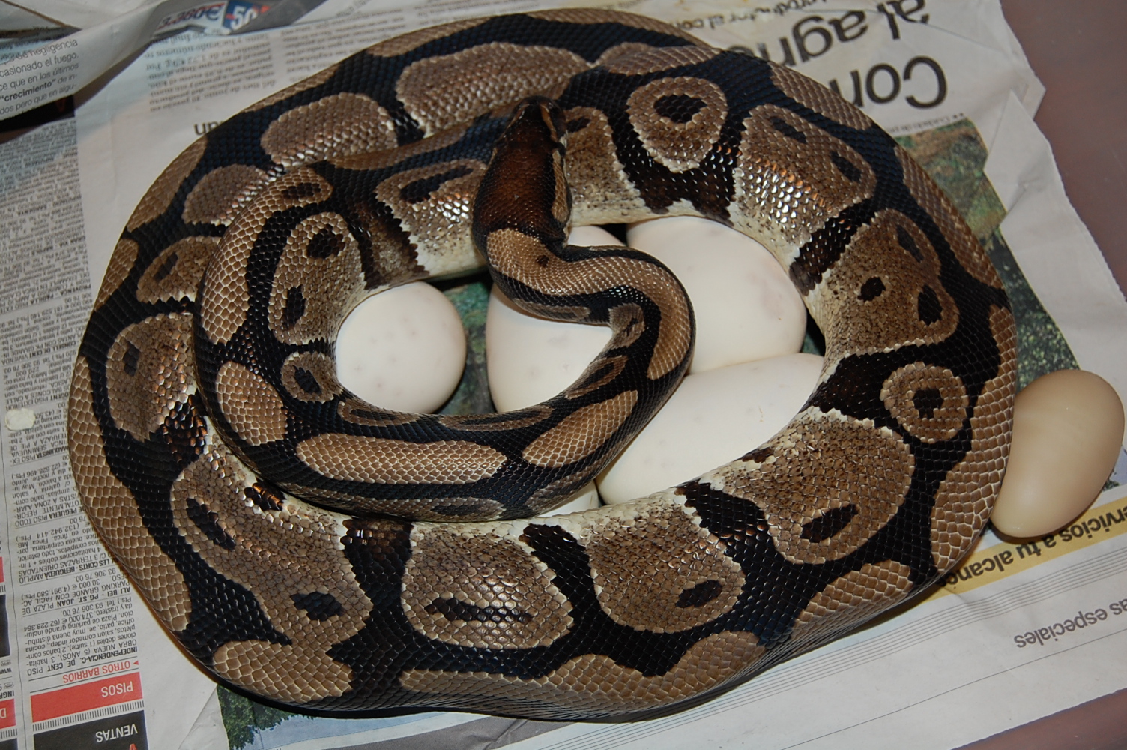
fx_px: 1501
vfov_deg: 28.0
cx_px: 564
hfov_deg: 41.1
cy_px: 375
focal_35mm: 48
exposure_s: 1/60
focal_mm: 32
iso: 400
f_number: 4.5
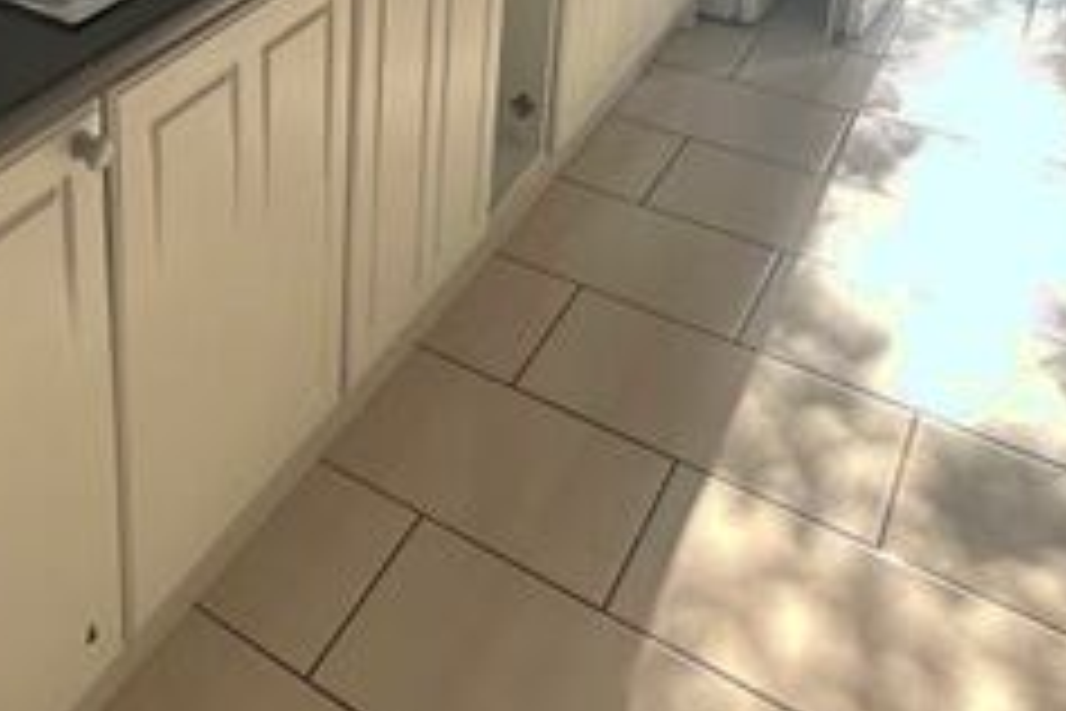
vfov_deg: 27.2
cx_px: 72
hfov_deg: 41.2
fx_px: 1273
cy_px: -160
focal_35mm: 43
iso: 125
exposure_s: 1/99
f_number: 2.2
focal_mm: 2.22
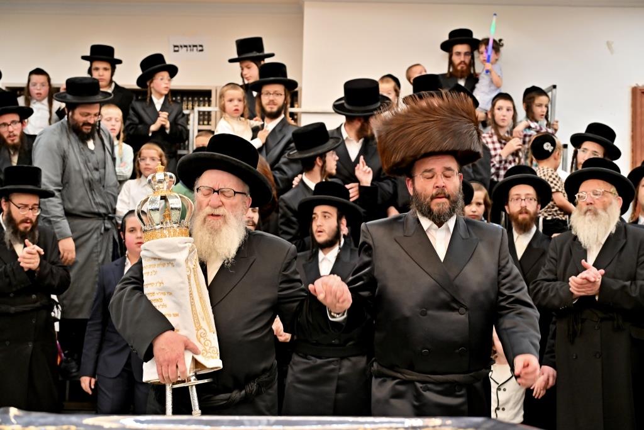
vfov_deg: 26.5
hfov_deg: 38.9
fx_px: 912
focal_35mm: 51
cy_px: 215
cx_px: 322
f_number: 4
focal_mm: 51
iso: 800
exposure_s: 1/250
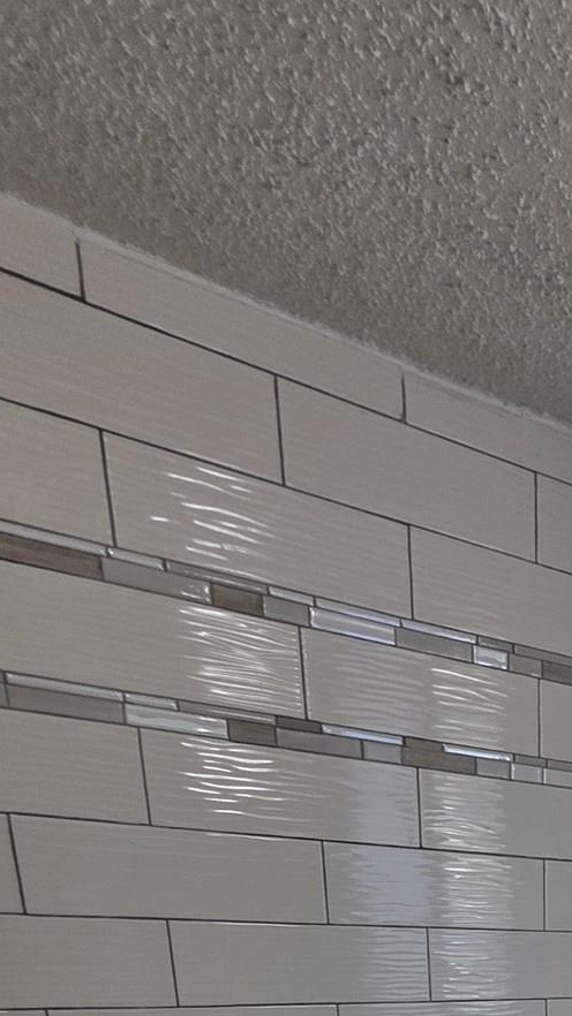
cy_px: 1268
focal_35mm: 37
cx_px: 949
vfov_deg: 37.6
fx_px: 998
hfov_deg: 22.9
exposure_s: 1/120
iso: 64
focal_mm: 2.2
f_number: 1.9
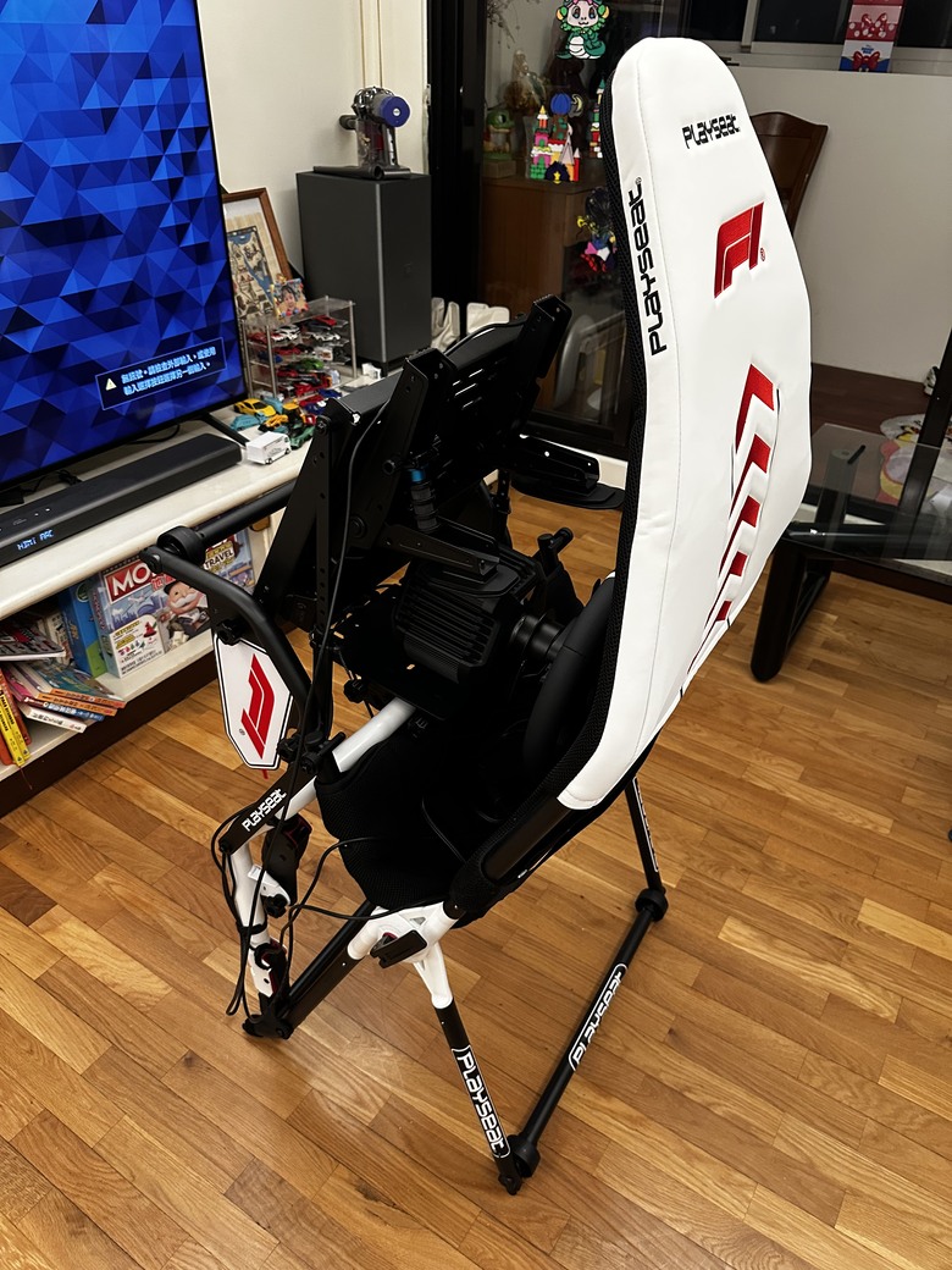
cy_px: 635
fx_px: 880
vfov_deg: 71.6
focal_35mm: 24
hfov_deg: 56.8
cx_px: 476
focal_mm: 6.86
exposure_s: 1/60
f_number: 1.78
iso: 500
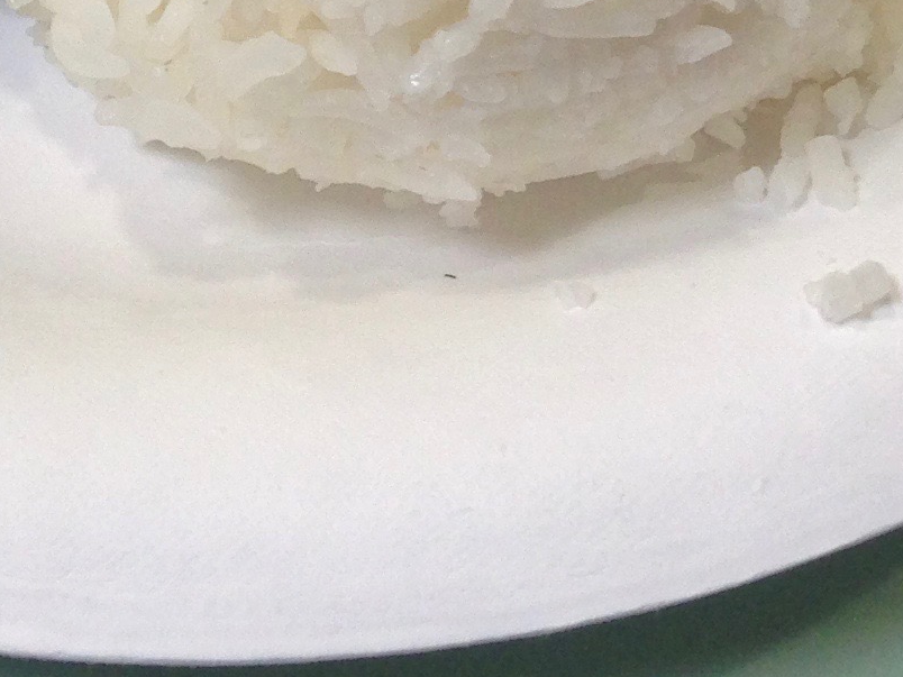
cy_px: -615
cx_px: 155
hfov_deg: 14.6
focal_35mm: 134
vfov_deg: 10.3
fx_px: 3496
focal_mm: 4.12
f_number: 2.4
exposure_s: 1/60
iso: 64
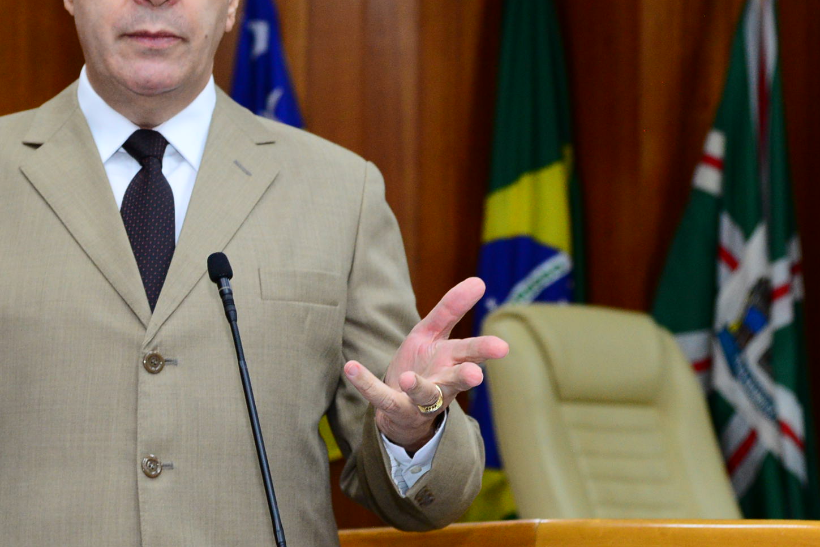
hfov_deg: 14.8
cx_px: 127
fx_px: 3121
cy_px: 243
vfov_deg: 10.0
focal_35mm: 137
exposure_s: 1/80
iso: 2000
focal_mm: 66
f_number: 4.5
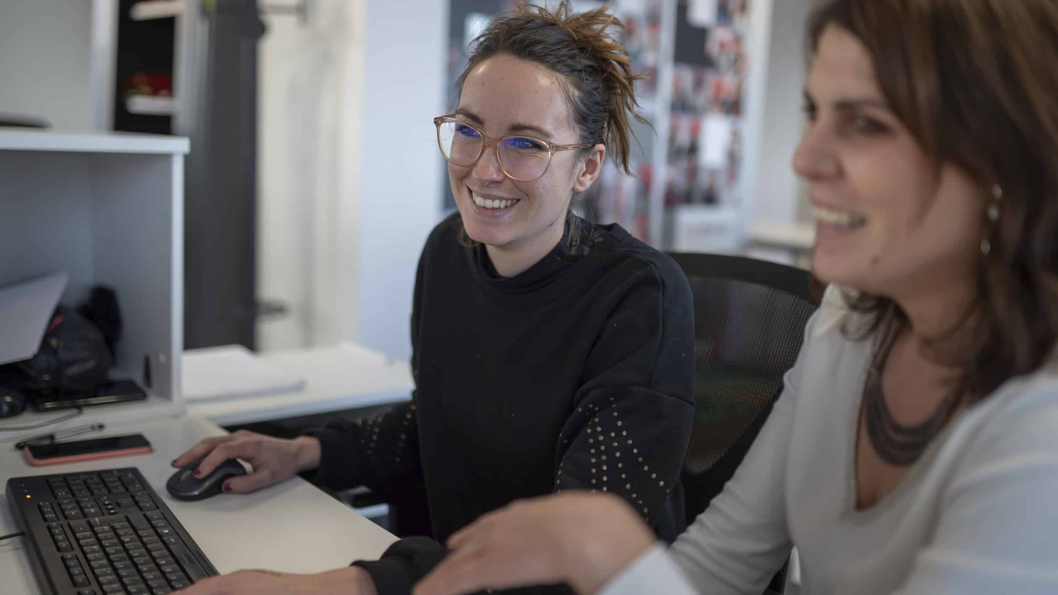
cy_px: 272
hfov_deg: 54.0
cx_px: 529
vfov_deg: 32.0
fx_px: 1038
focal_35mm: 37
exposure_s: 1/250
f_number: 1.4
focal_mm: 35
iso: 250
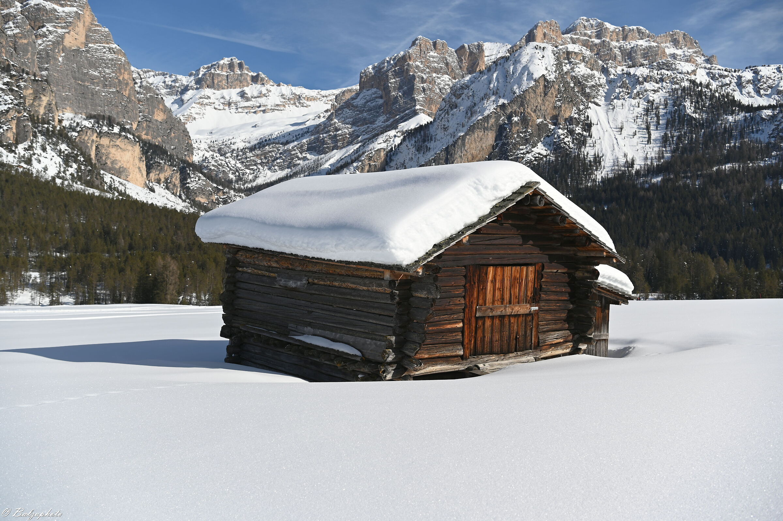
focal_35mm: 36
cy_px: 260
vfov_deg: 36.8
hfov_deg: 53.2
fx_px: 782
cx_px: 392
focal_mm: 36
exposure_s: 1/2000
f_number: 4.5
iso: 100
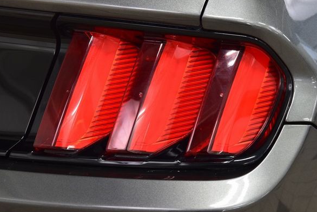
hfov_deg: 21.5
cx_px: 165
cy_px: 110
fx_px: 837
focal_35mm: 95
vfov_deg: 14.4
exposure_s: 1/30
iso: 1600
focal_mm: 58
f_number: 6.3
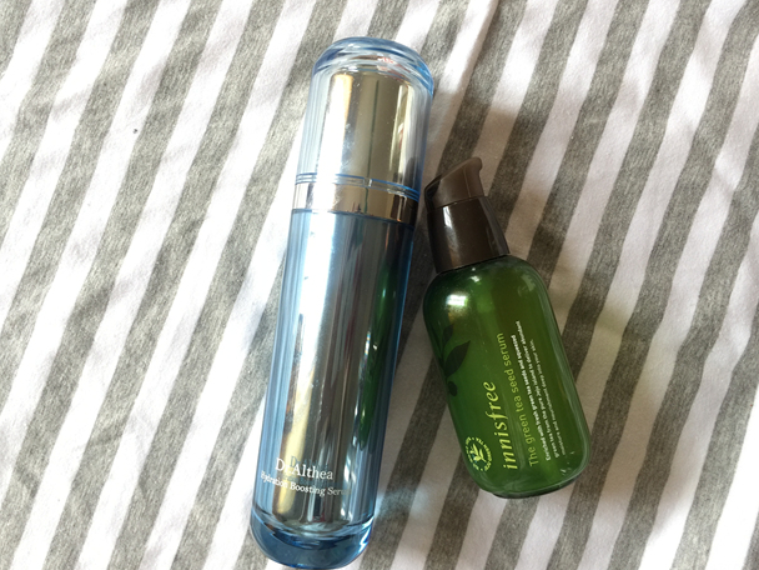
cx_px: 372
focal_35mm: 31
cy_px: 279
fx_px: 680
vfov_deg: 45.4
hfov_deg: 58.3
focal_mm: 4.15
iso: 32
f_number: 2.2
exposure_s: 1/33
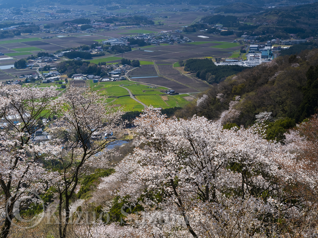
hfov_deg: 33.8
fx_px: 524
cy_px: 119
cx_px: 159
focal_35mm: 57
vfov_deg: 25.7
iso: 800
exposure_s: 1/40
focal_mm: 72
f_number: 22
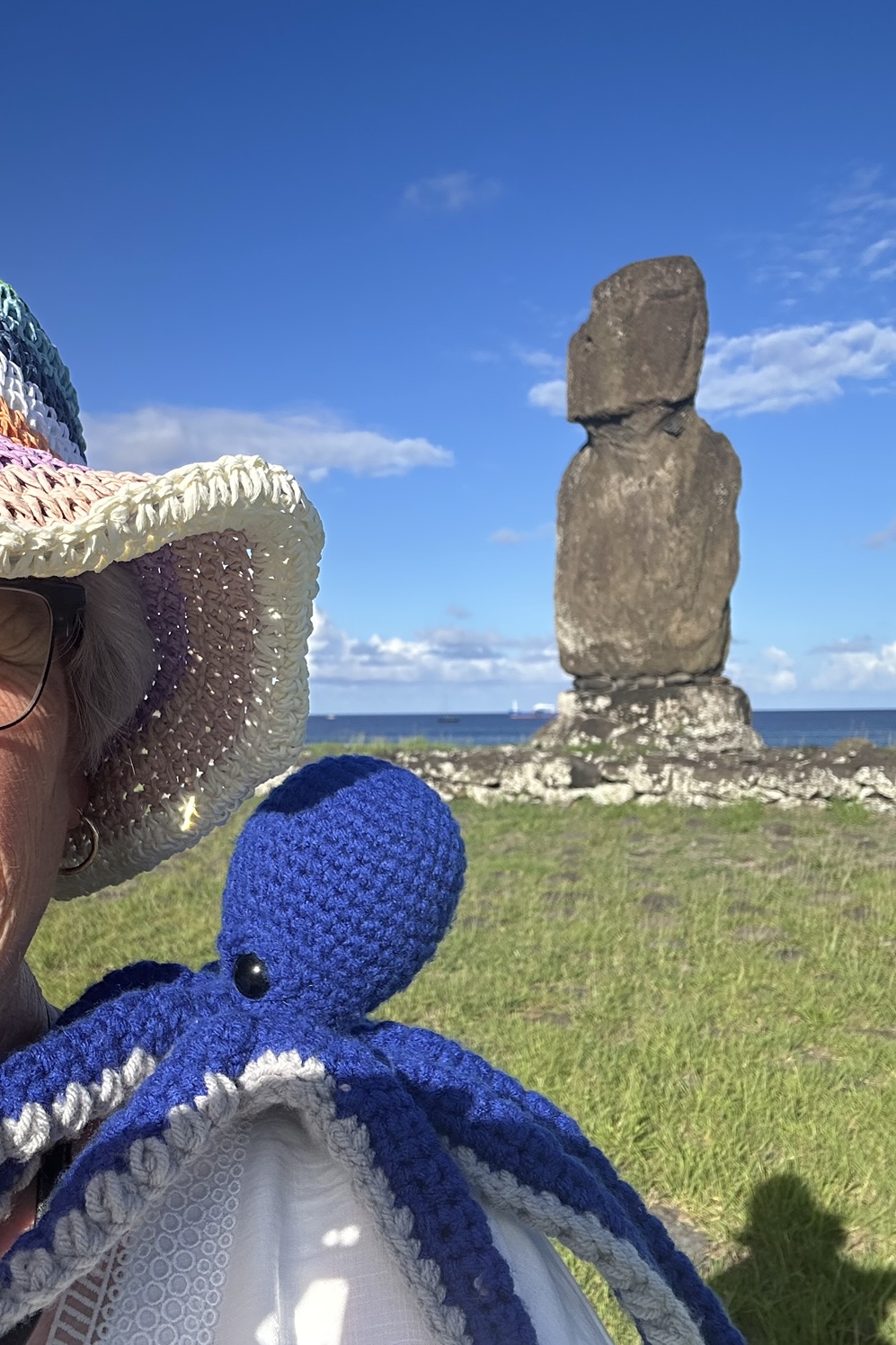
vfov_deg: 58.7
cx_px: 388
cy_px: 671
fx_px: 1194
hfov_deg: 41.0
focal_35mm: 32
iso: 25
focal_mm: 2.69
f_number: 1.9
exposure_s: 1/1541
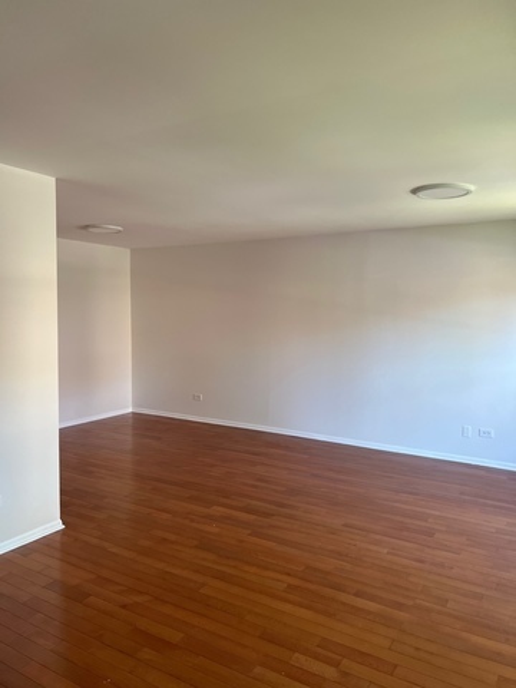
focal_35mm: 26
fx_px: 517
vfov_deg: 67.3
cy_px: 344
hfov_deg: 53.1
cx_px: 258
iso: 125
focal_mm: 5.7
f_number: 1.5
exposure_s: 1/111
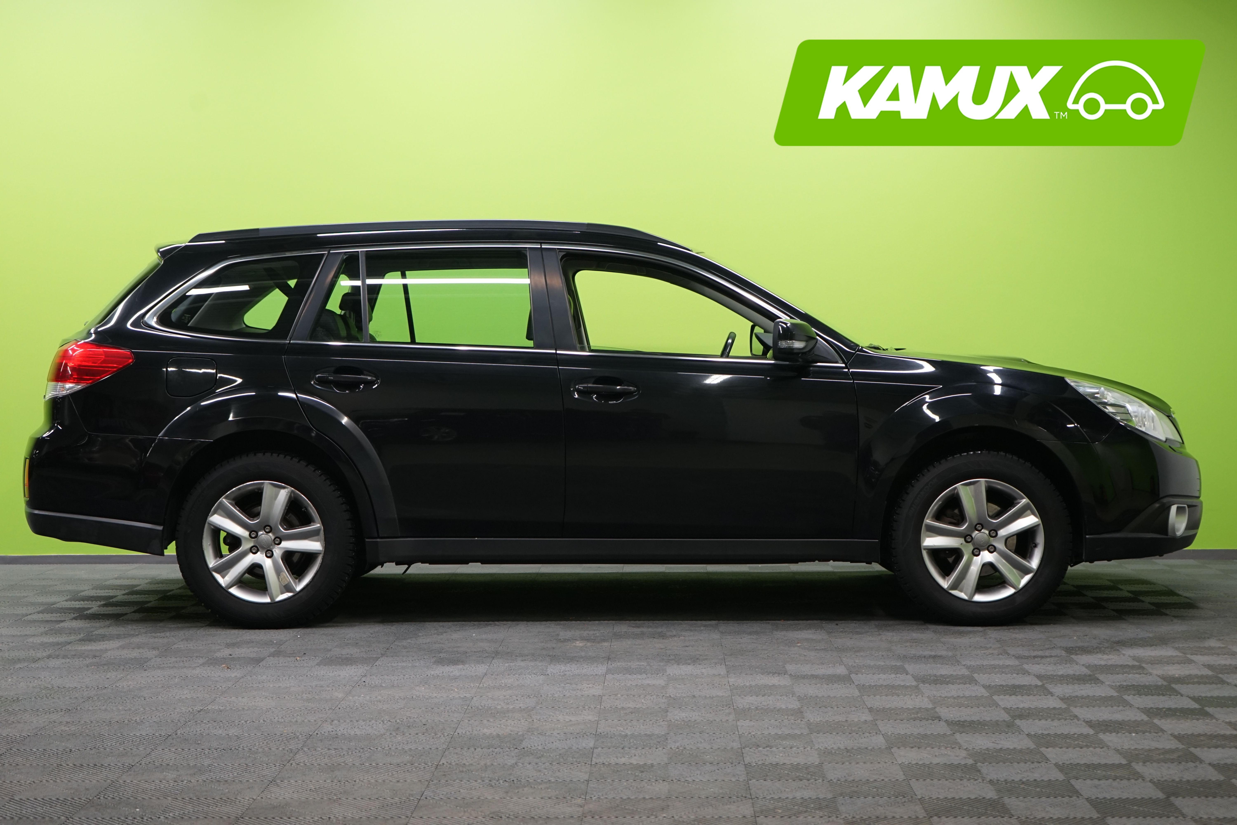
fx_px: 1958
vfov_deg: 23.8
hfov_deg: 35.1
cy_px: 412
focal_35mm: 57
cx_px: 618
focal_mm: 57
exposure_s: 1/50
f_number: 5
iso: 800
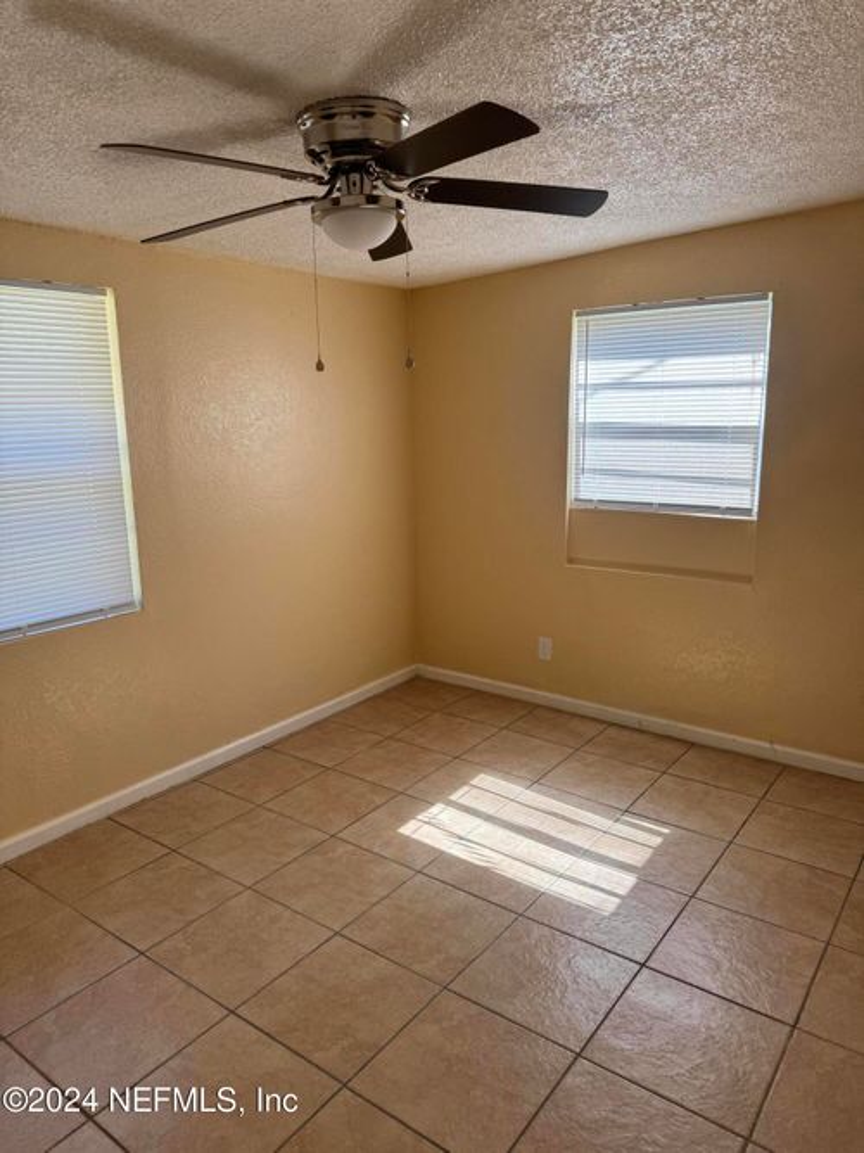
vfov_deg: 71.6
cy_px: 576
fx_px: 799
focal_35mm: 24
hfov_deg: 56.8
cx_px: 432
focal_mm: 6.76
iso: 64
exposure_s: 1/188
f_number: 1.78
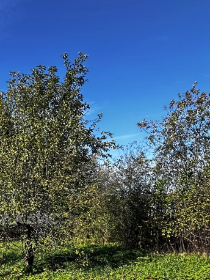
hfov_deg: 39.3
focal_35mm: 33
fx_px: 267
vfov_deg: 52.2
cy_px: 219
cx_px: 14
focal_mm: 2.22
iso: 40
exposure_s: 1/711
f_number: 2.2
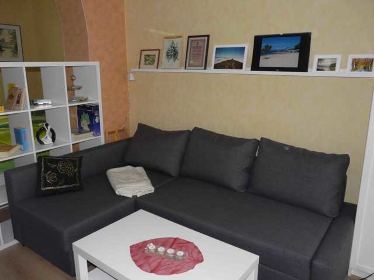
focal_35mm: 28
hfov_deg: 63.4
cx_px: 187
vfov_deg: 49.7
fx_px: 303
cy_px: 140
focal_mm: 4.6
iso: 100
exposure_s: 1/30
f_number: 2.8
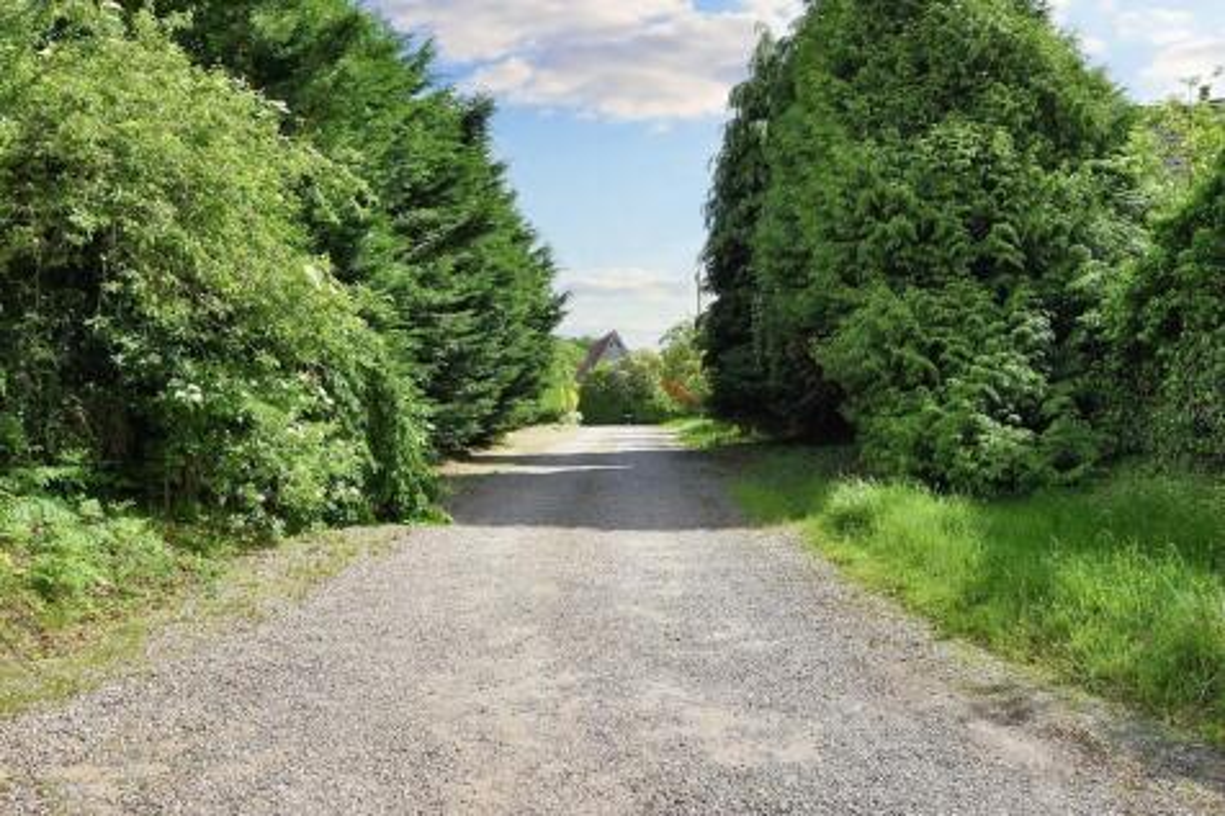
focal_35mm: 30
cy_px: 408
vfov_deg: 43.6
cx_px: 612
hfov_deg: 61.9
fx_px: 1020
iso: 100
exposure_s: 1/250
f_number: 8
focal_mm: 20
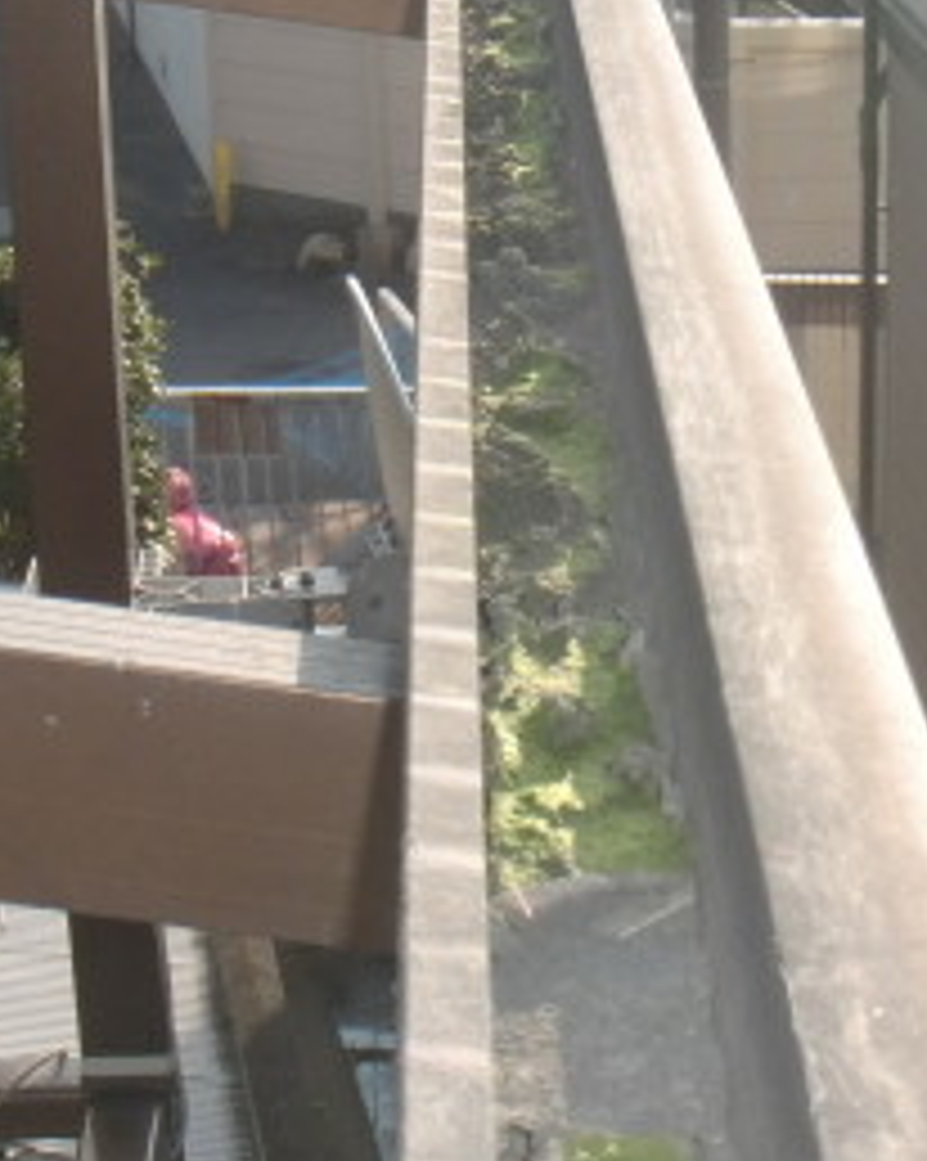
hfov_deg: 16.6
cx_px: 648
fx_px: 3159
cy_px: 603
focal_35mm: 92
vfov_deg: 20.8
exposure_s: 1/250
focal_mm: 6.66
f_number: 3.9
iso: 64
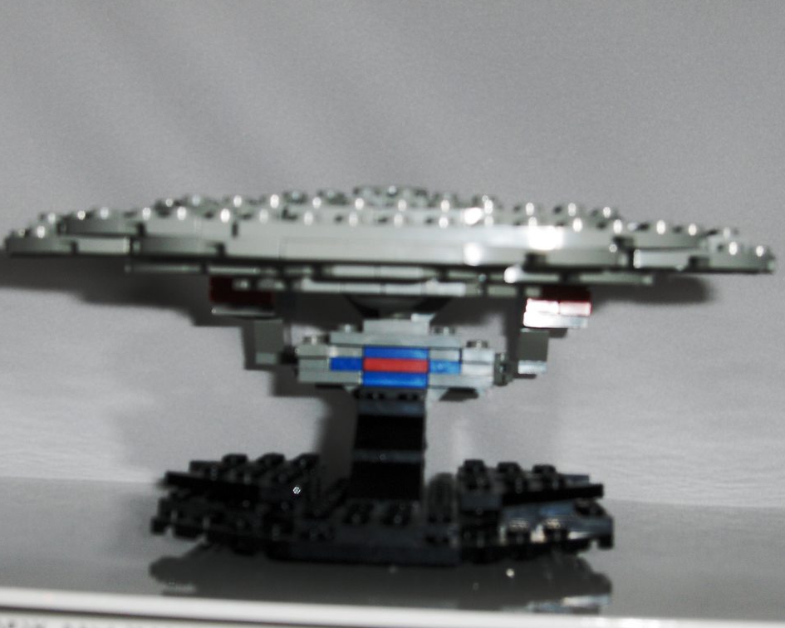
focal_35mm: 74
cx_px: 382
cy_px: 313
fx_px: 1719
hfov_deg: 25.7
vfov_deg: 20.7
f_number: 7.4
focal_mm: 15.1
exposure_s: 1/80
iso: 100
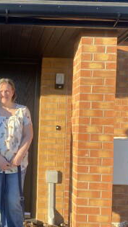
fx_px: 290
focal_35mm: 48
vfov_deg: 42.9
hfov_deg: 23.6
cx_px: -6
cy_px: 123
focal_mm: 4.25
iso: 32
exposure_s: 1/644
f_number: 1.8
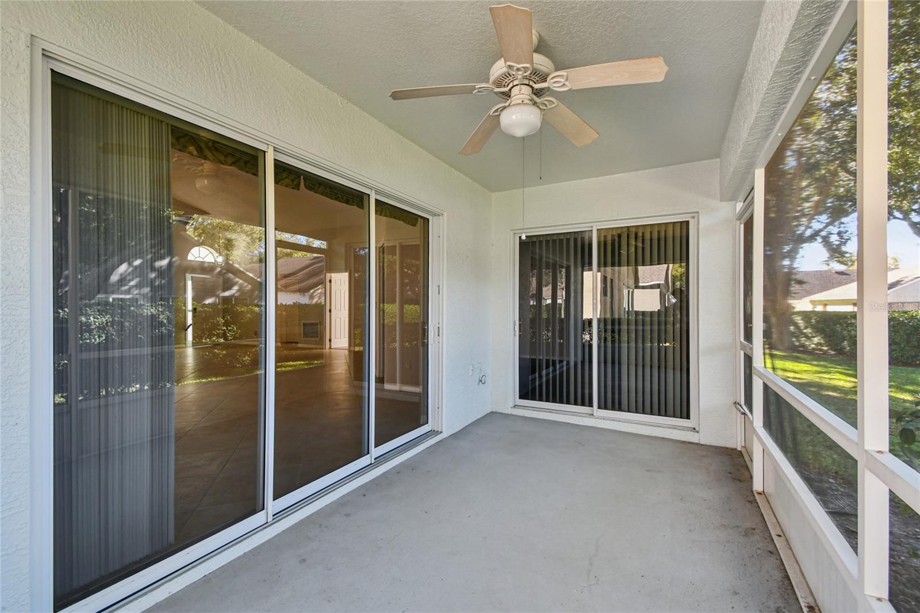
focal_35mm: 15
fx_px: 383
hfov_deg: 100.4
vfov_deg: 77.3
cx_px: 460
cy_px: 306
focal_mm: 10
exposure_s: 1/13
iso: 100
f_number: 6.3
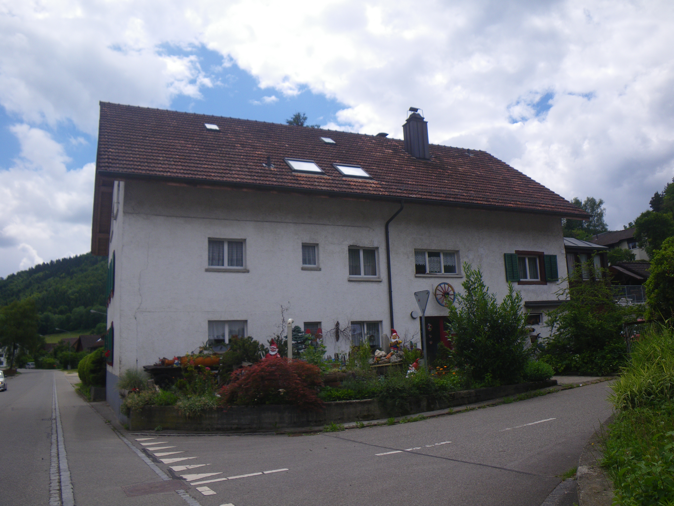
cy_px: 253
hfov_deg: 63.4
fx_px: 545
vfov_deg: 49.7
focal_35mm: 28
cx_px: 337
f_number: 4.2
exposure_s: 1/640
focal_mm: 5
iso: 50
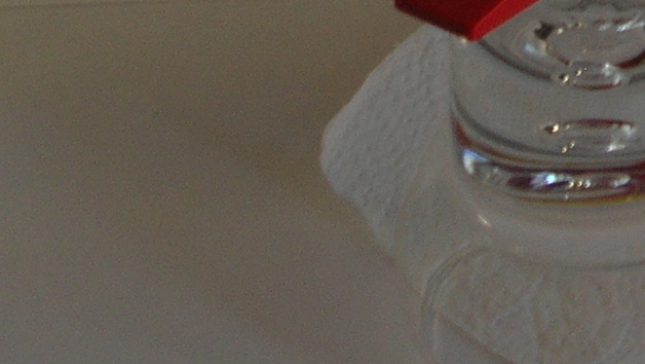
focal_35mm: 214
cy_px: -407
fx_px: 3662
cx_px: 898
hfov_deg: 9.8
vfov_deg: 5.5
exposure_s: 1/20.6
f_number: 3.4
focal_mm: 9.1
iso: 50
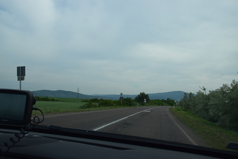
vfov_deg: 41.7
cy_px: 80
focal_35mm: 32
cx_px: 119
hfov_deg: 59.5
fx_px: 208
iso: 400
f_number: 11
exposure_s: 1/400
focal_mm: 21
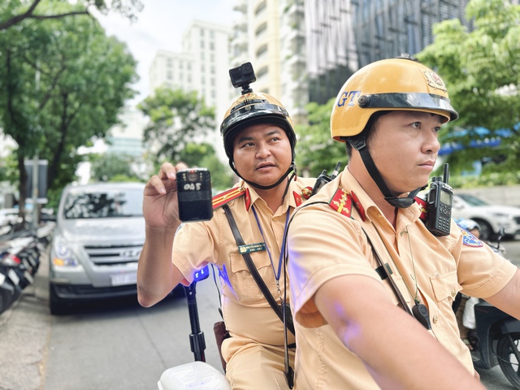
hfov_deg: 71.6
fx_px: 361
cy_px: 195
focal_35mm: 24
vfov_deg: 56.8
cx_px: 260
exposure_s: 1/677
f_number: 1.78
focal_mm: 6.76
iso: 100
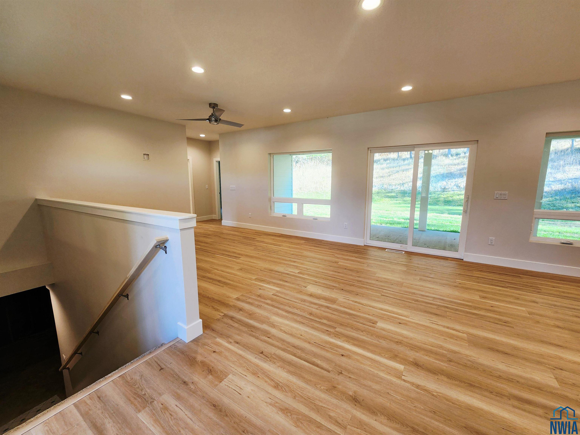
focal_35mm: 13
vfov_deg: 89.9
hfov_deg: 106.2
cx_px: 290
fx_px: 218
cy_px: 218
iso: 64
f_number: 2.2
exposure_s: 1/60.2
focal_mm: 2.2
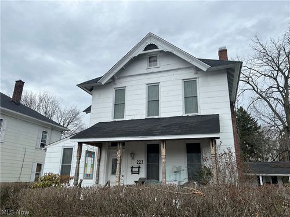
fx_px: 218
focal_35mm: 26
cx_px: 145
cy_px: 108
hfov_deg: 67.3
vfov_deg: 53.1
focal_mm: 5.7
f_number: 1.5
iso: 50
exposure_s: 1/4831
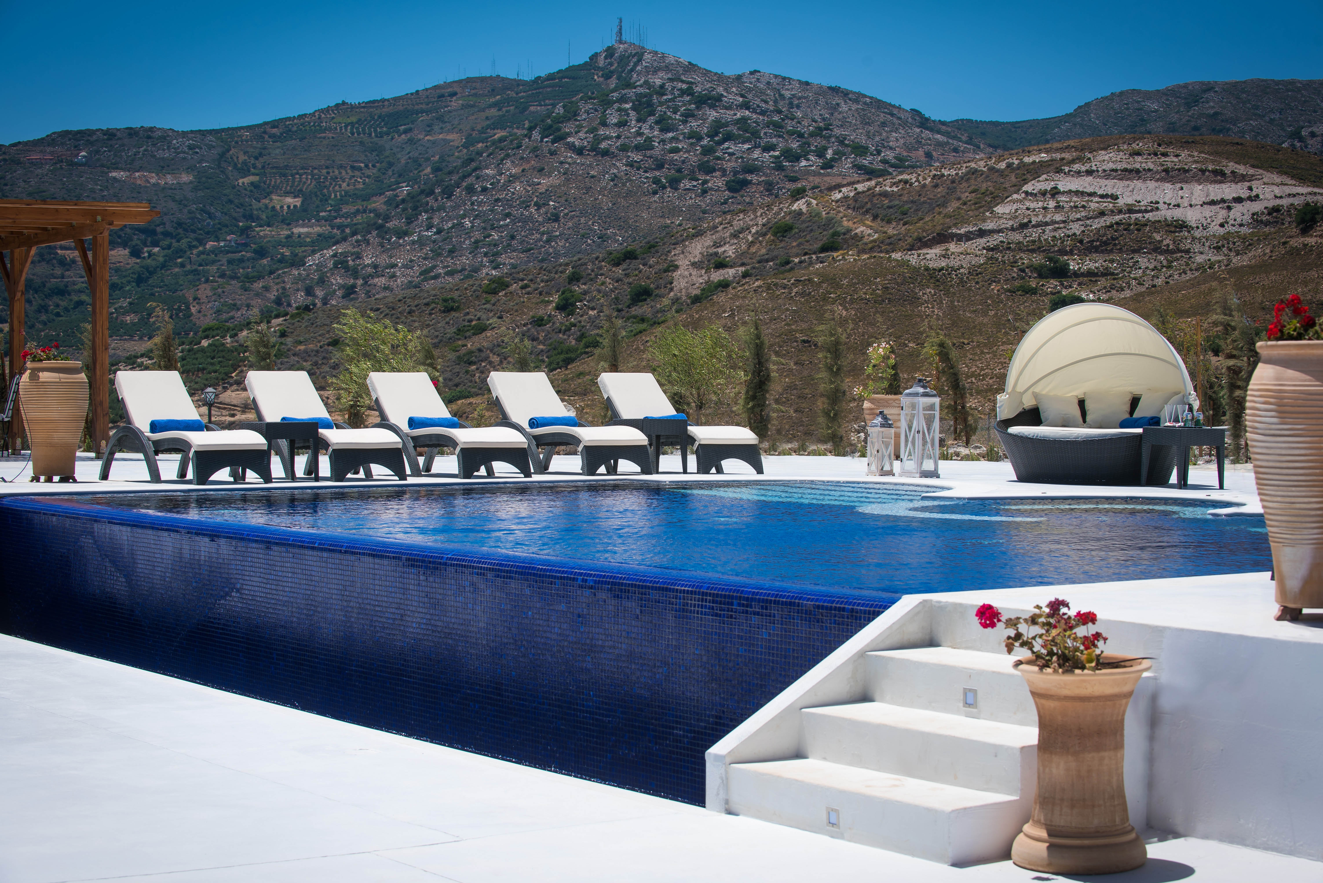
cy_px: 442
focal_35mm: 70
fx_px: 2573
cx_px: 662
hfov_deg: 28.8
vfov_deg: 19.5
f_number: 9
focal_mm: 70
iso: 100
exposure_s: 1/400
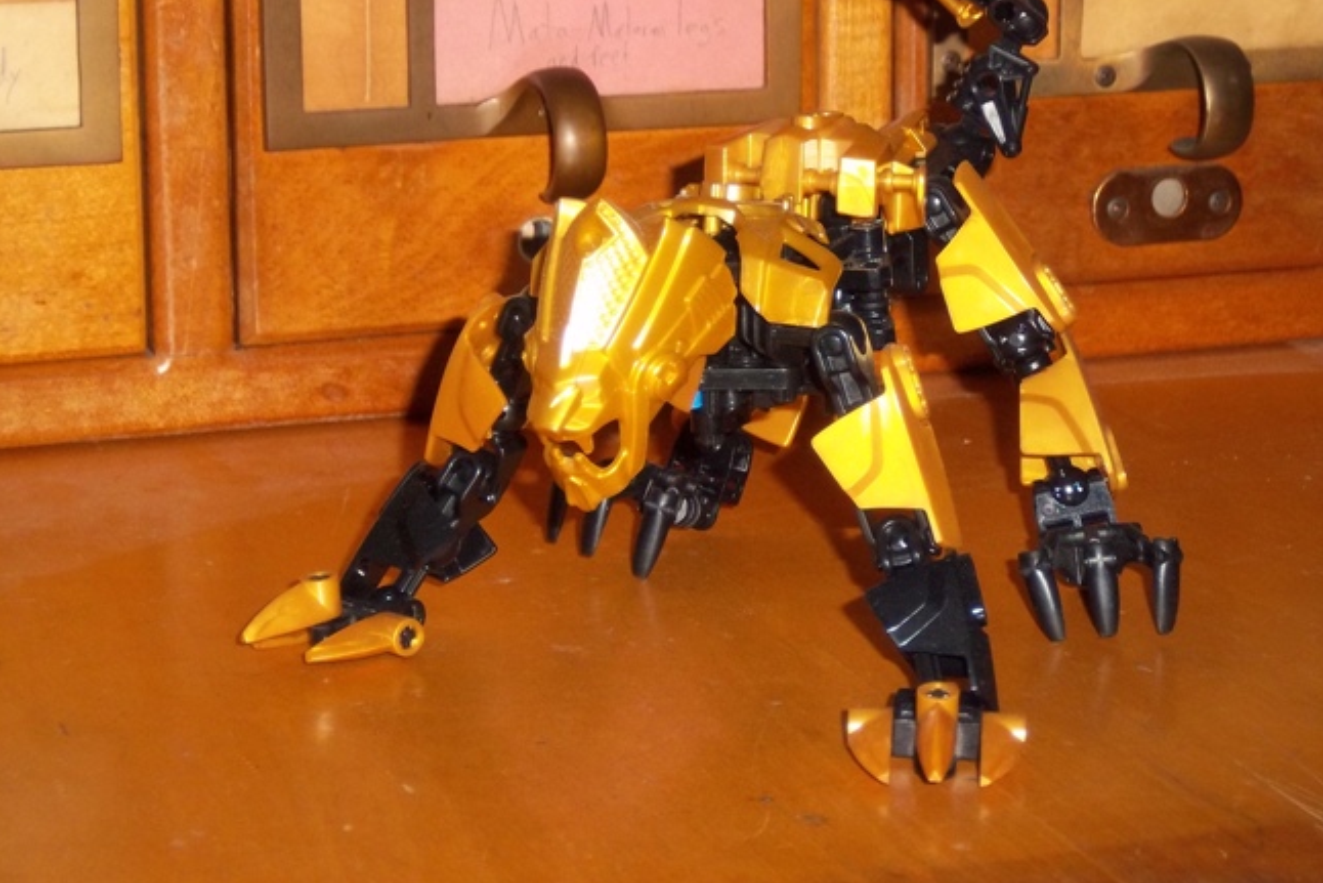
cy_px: 326
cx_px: 772
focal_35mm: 110
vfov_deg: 12.4
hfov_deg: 18.6
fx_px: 4043
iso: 160
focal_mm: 15.99
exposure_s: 1/50
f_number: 4.18
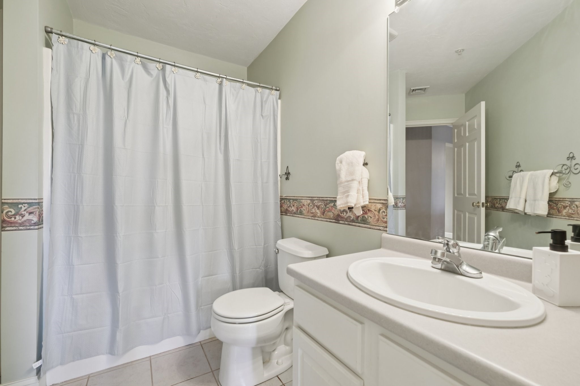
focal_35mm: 15
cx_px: 290
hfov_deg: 100.4
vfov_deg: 77.3
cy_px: 193
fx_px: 242
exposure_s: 1/6
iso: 400
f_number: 5.6
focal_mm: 10
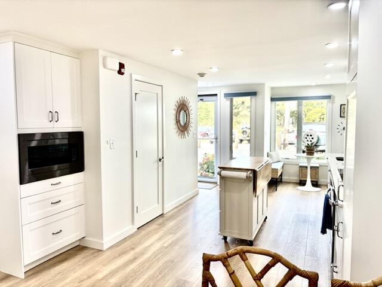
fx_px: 287
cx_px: 191
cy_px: 144
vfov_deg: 53.1
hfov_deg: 67.3
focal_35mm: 26
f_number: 1.6
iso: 50
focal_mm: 5.96
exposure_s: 1/149
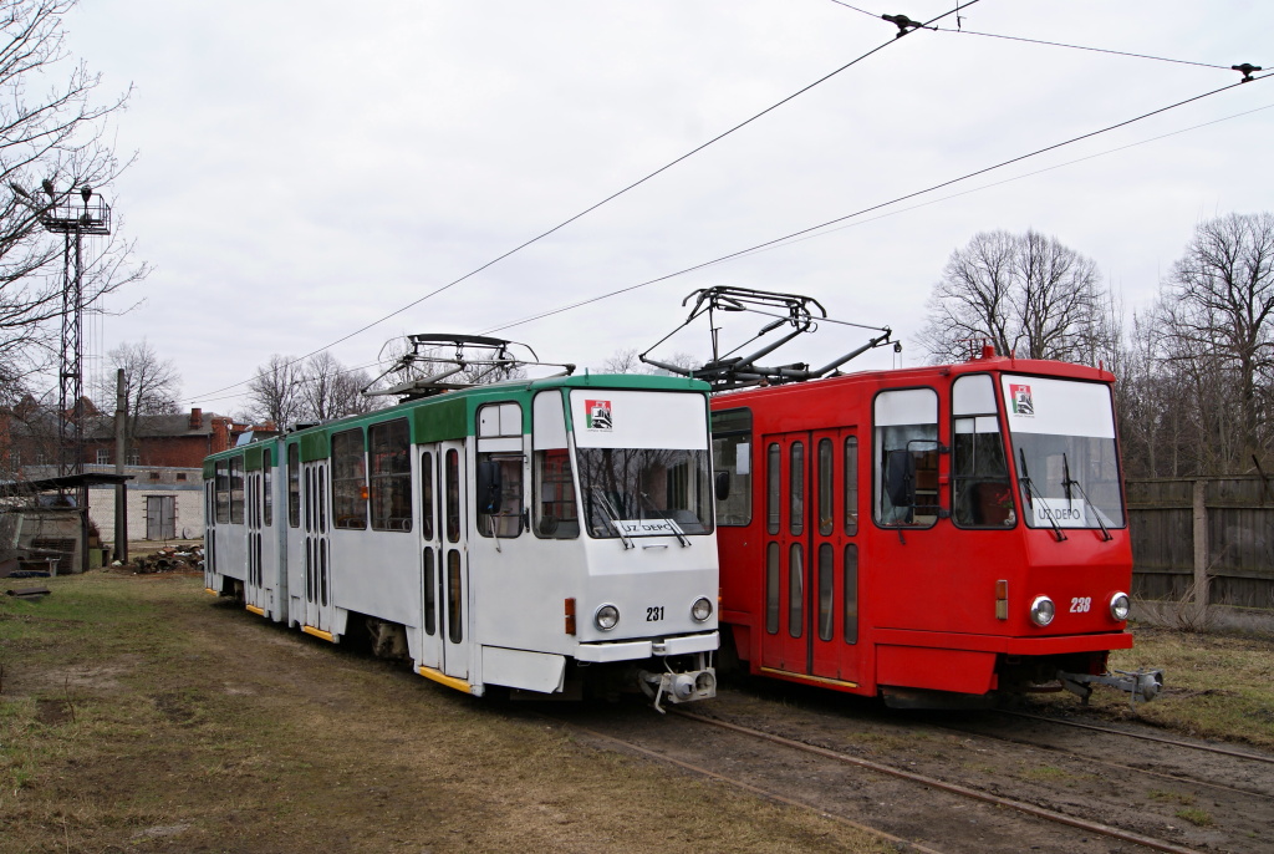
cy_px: 427
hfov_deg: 61.9
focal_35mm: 30
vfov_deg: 43.7
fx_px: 1063
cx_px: 637
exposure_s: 1/80
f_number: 10
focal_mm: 20
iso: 100
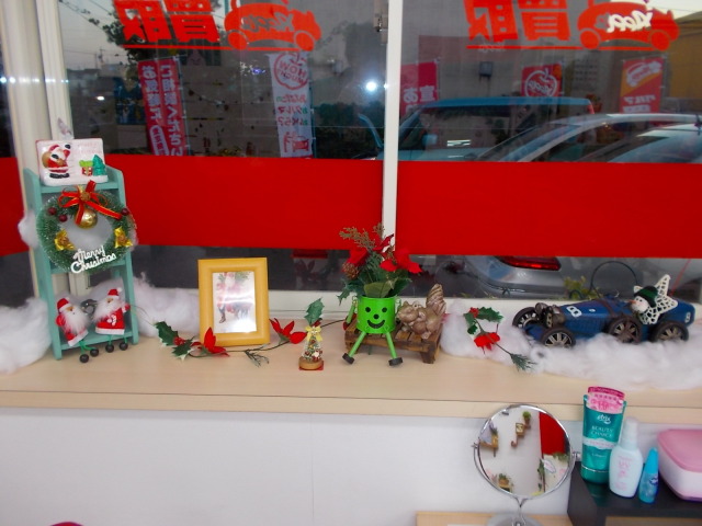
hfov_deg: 61.7
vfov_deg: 48.2
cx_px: 351
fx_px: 588
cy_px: 263
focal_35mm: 29
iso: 80
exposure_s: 1/25
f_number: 3.3
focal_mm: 4.1
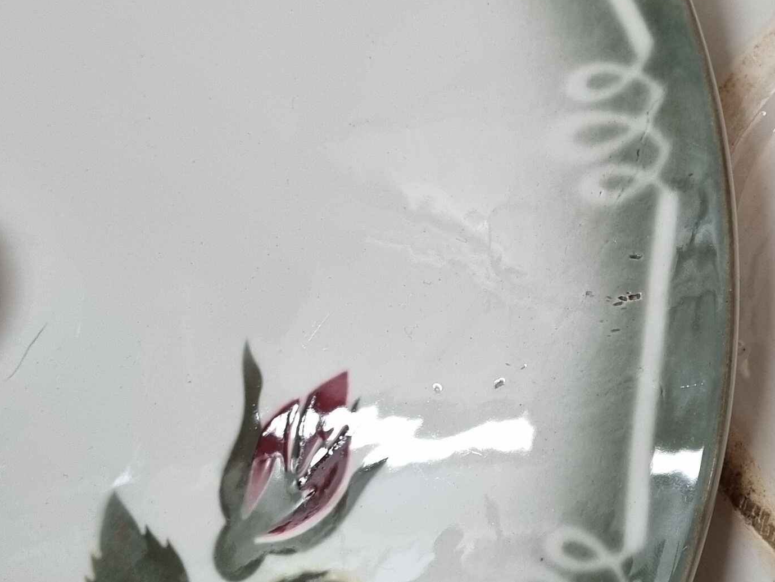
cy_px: 275
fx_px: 1702
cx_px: 663
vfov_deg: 19.4
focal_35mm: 76
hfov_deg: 25.1
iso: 250
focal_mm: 5.4
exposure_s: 1/100
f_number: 1.8
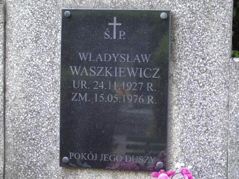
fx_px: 746
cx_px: 120
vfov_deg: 13.7
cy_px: 90
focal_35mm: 108
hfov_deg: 18.2
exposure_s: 1/30
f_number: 4.4
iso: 80
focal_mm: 19
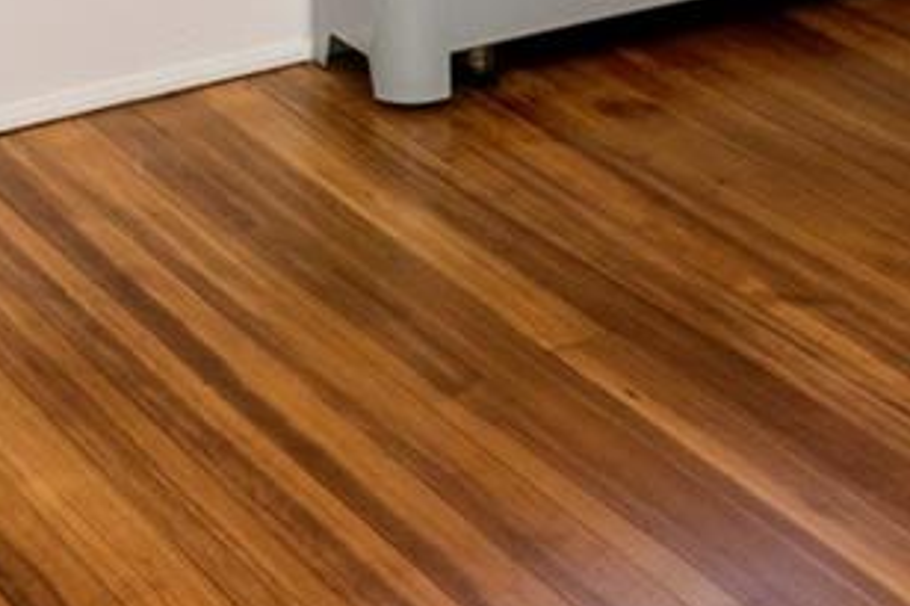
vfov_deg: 10.2
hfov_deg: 18.0
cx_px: 677
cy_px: -939
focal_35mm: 113
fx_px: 2855
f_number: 8
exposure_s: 1/80
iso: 200
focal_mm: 17
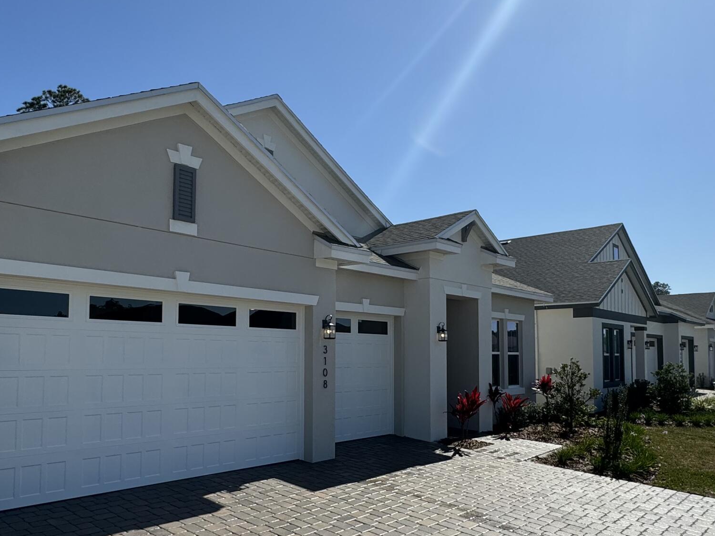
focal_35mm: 28
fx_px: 578
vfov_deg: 49.4
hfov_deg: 63.2
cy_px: 326
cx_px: 307
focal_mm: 2.22
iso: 50
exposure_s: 1/2770
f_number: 2.2
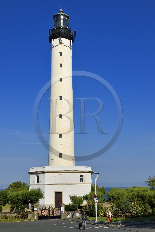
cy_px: 116
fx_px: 310
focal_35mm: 48
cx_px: 78
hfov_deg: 28.1
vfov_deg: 41.1
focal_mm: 48
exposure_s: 1/250
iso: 200
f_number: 18
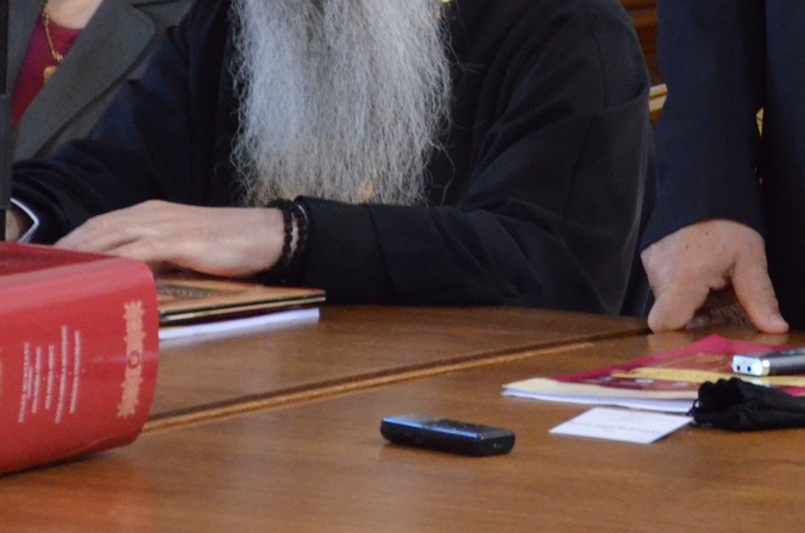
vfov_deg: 4.6
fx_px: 6626
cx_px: 1018
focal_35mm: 297
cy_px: -208
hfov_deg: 6.9
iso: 3200
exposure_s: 1/60
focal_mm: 70
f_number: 5
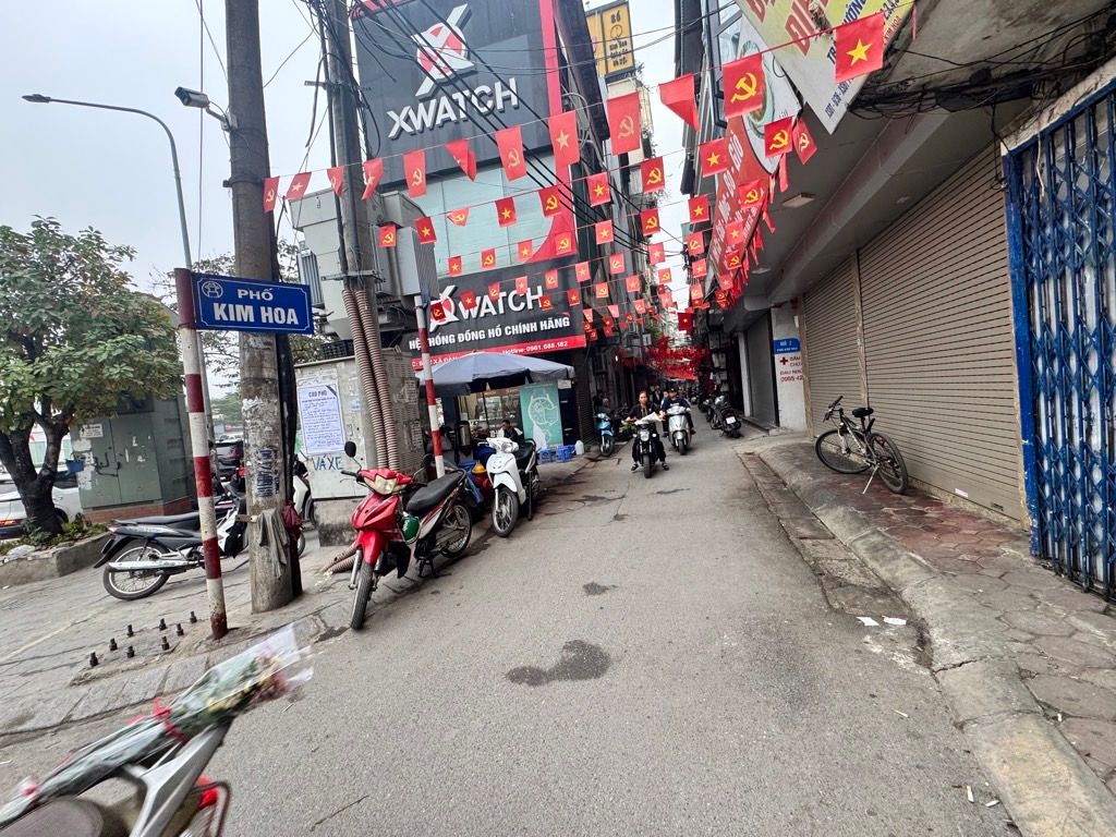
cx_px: 558
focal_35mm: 14
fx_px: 451
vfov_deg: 85.7
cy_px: 418
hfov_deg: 102.1
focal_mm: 2.22
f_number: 2.2
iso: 40
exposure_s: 1/108
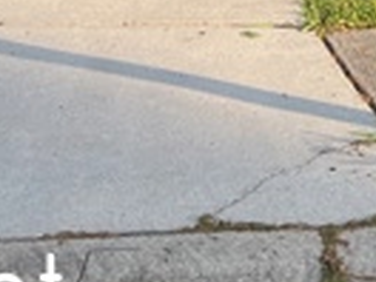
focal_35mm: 157
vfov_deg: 8.6
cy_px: -416
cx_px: 575
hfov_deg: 12.0
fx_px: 1705
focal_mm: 5.7
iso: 50
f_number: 1.5
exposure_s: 1/466
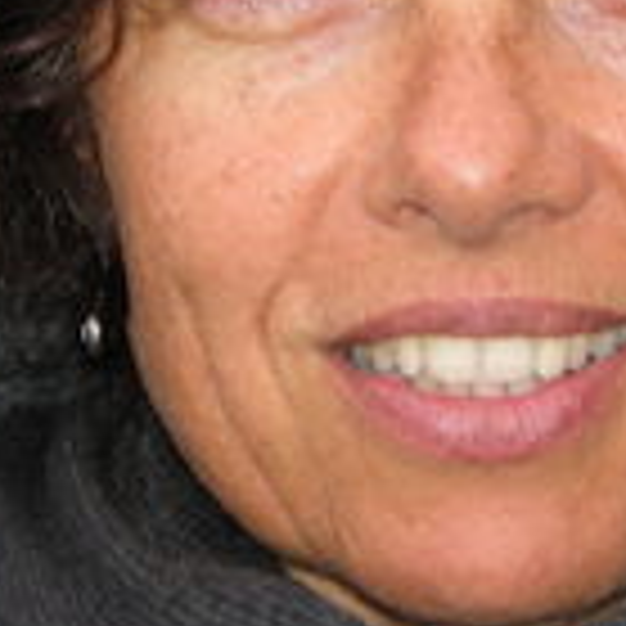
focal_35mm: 268
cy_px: 36
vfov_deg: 6.5
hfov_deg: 6.5
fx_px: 5483
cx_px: 473
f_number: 5.7
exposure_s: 1/60
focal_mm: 17.3
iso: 90
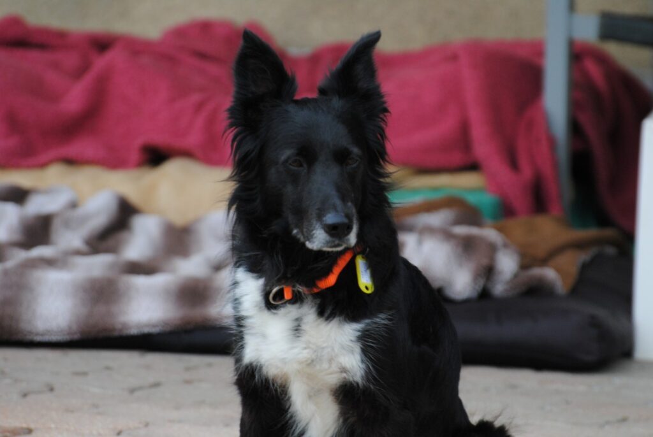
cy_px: 218
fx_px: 5449
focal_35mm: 300
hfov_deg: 6.9
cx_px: 326
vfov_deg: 4.6
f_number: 5.3
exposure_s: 1/500
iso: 400
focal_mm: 200
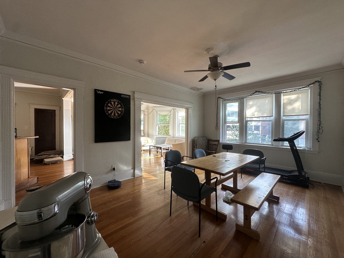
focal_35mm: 14
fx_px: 139
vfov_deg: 85.7
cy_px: 129
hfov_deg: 102.1
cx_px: 172
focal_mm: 2.22
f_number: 2.2
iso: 100
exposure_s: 1/120
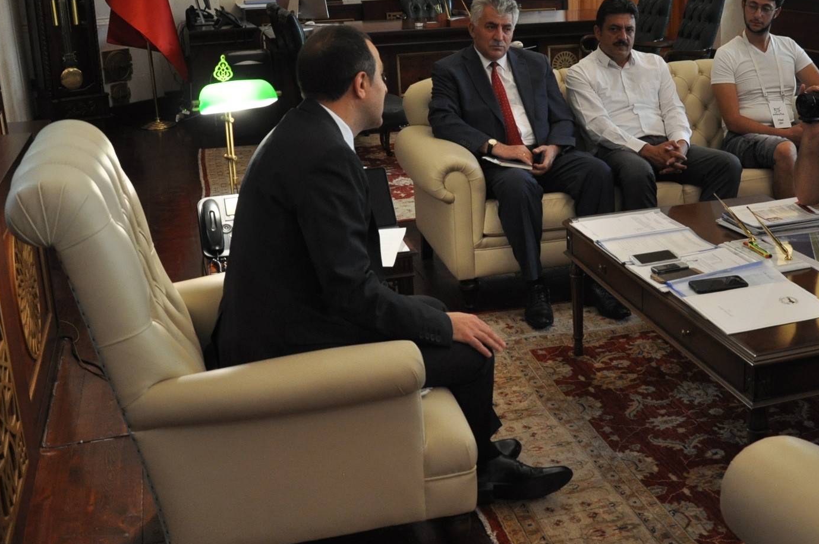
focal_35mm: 42
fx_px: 954
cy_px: 199
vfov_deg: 31.6
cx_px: 584
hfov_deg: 45.3
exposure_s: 1/40
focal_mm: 18
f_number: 3.5
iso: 800
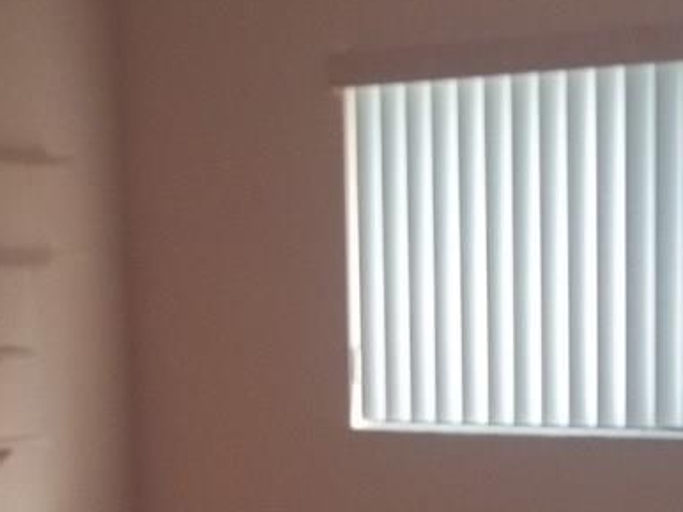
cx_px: 499
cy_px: 555
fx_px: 1676
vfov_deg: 16.8
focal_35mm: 85
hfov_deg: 22.8
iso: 160
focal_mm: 5.7
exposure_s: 1/30
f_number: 2.9
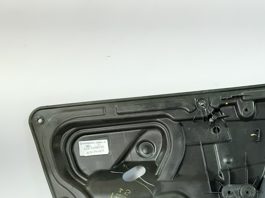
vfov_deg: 23.5
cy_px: 193
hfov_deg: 30.8
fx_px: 459
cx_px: 238
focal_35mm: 60
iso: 250
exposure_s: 1/50
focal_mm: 3.93
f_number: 1.7
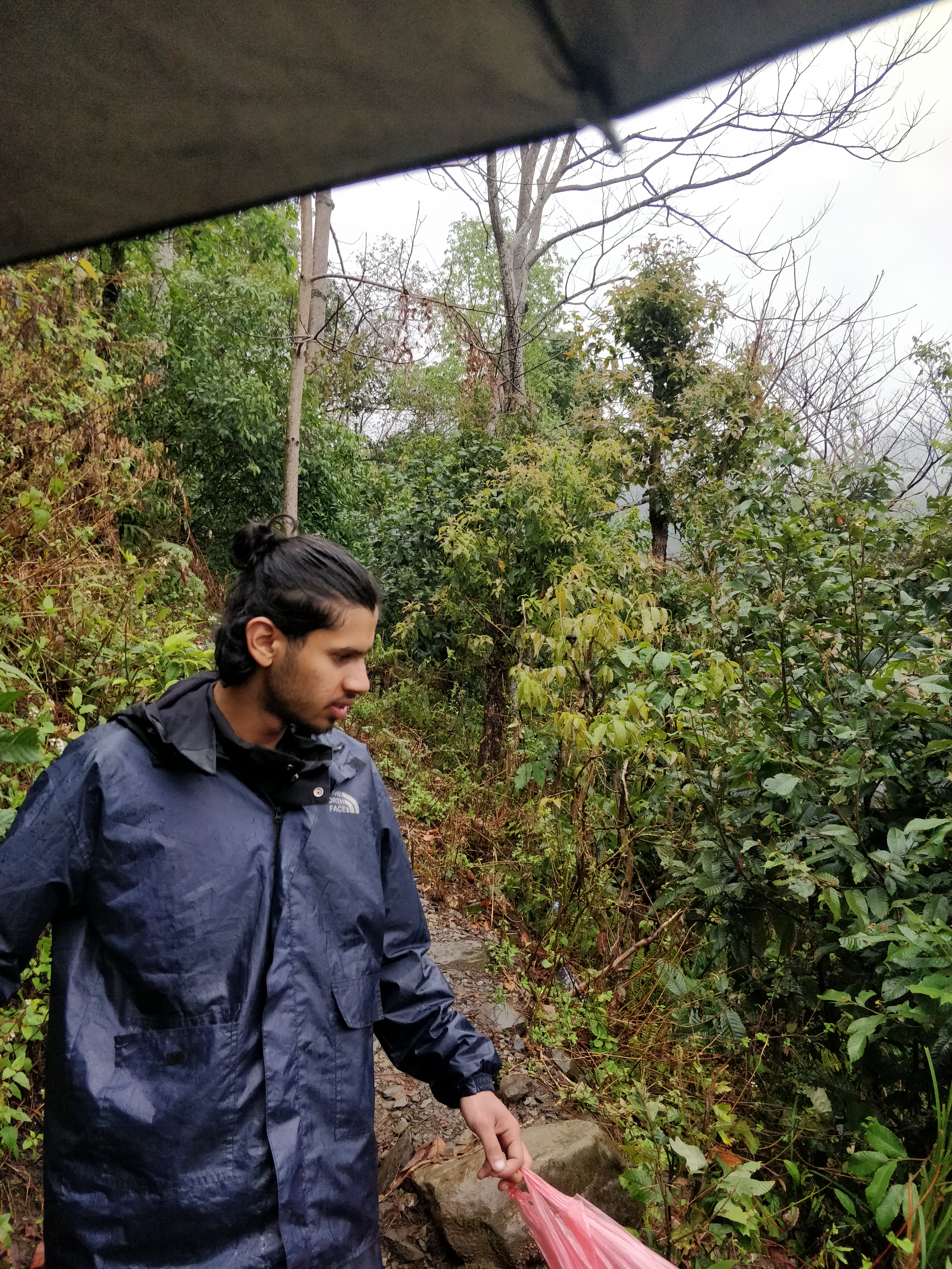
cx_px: 476
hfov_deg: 56.8
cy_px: 634
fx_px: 880
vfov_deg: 71.6
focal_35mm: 24
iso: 320
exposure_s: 1/626
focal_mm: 4.1
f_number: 1.7
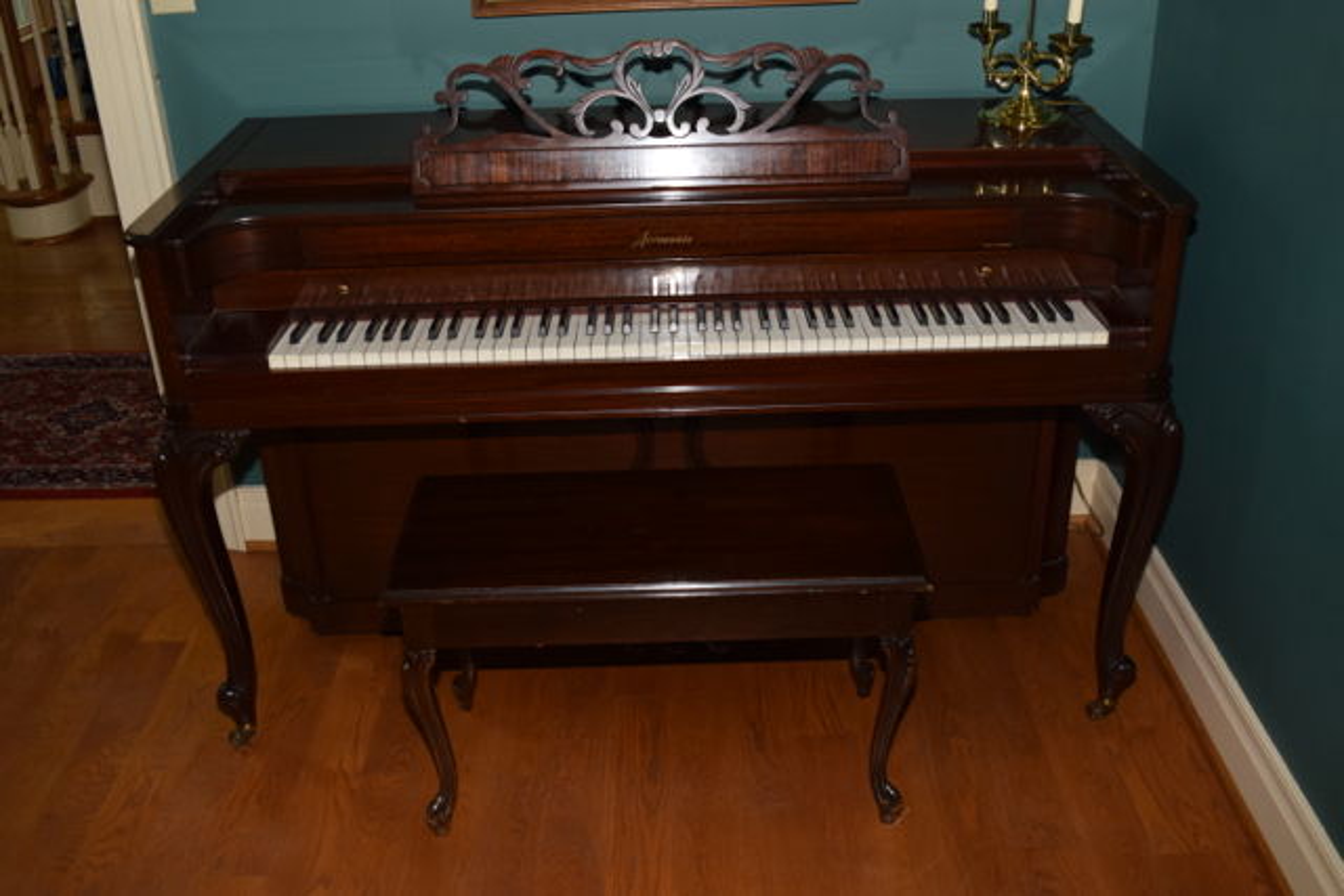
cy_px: 448
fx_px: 1344
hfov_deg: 53.1
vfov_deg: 36.9
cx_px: 672
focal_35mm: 36
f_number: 5.6
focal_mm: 24
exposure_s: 1/125
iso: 800
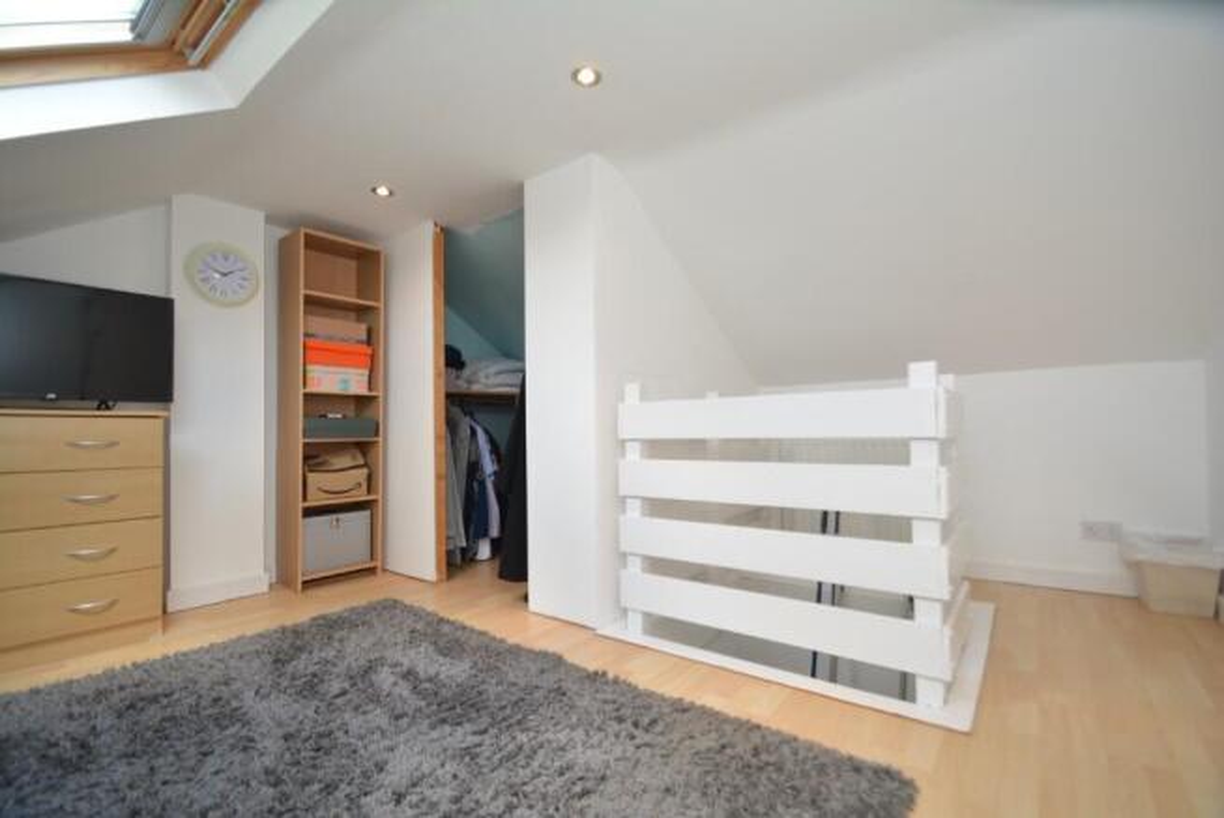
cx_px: 612
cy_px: 409
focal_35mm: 15
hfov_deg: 100.4
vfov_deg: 77.4
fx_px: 510
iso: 220
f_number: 4
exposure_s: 1/60
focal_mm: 10
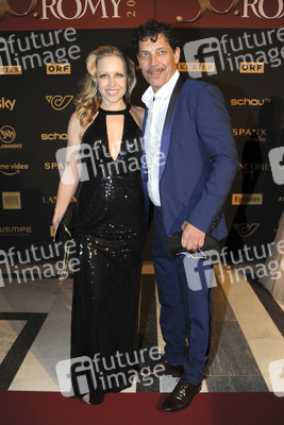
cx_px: 142
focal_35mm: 32
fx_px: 378
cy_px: 212
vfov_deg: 58.7
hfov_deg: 41.1
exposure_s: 1/250
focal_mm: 32
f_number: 3.5
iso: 800
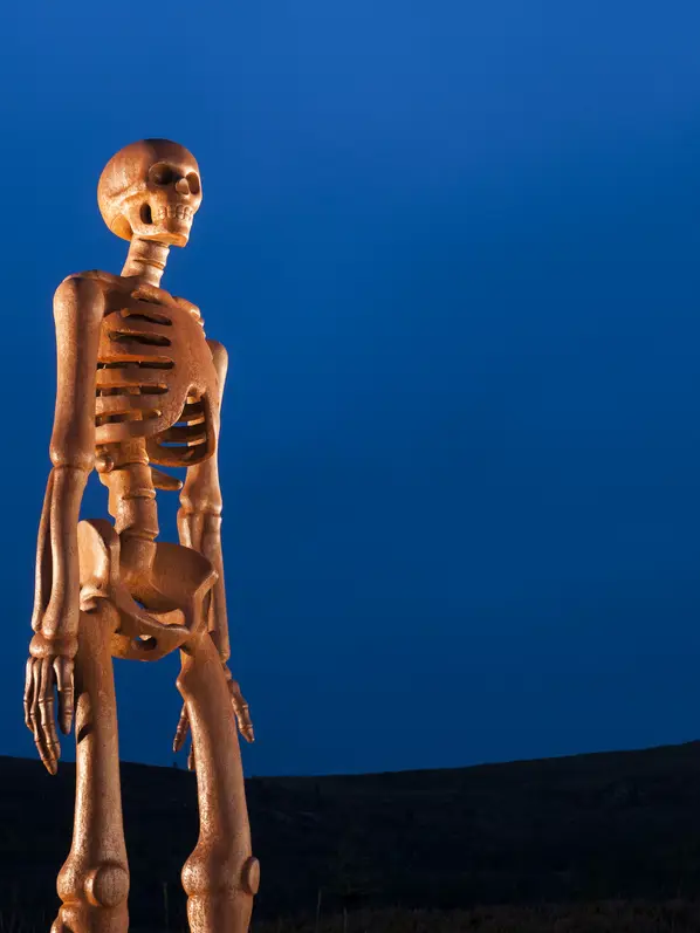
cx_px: 345
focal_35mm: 55
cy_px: 466
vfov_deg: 34.9
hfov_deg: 26.6
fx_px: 1483
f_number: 8
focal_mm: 38
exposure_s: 55
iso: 200
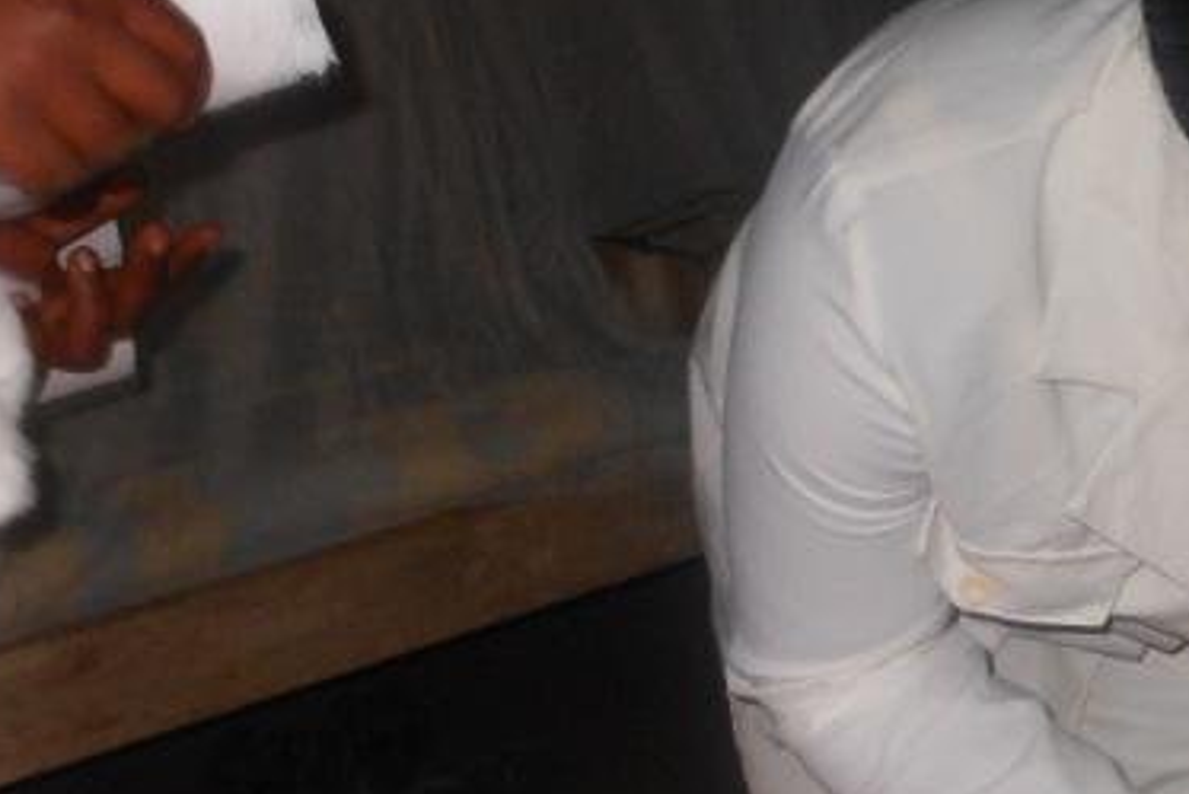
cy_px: 169
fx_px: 2643
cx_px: 1291
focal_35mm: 80
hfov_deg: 23.8
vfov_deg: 17.0
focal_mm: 5
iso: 200
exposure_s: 1/25
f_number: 3.7
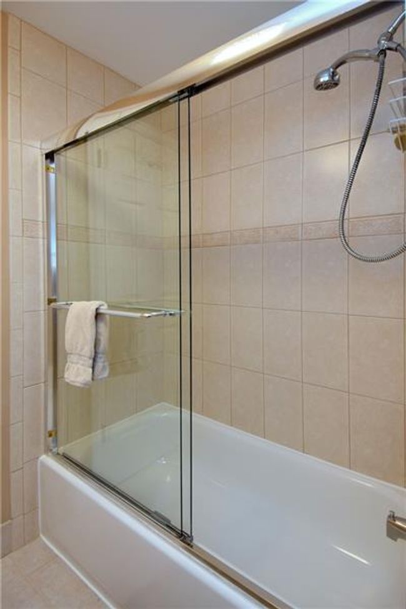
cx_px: 203
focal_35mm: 18
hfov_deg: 67.4
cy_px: 304
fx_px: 304
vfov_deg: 90.0
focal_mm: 12
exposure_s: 1/60
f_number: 4
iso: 400
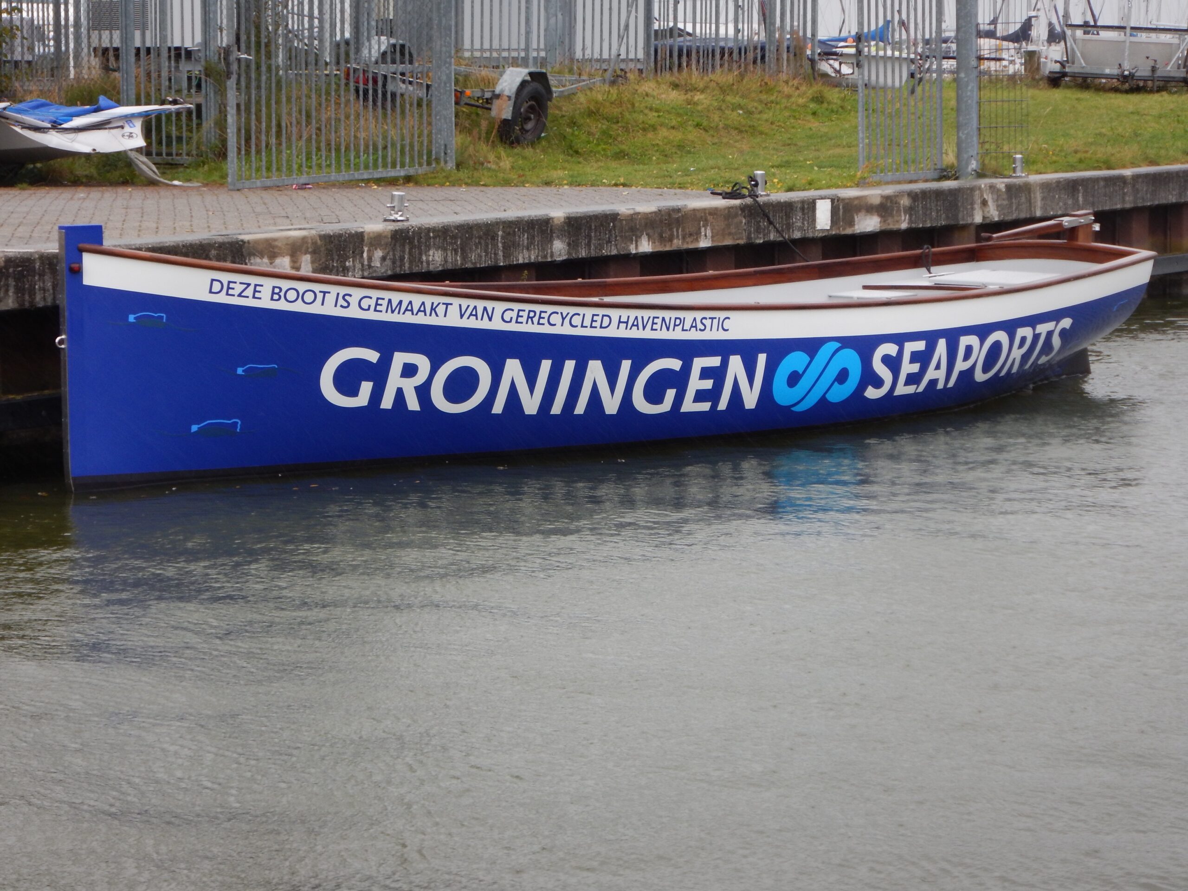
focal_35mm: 101
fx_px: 3466
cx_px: 594
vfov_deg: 14.6
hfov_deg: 19.4
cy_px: 446
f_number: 4.8
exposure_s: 1/100
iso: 125
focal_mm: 18.1
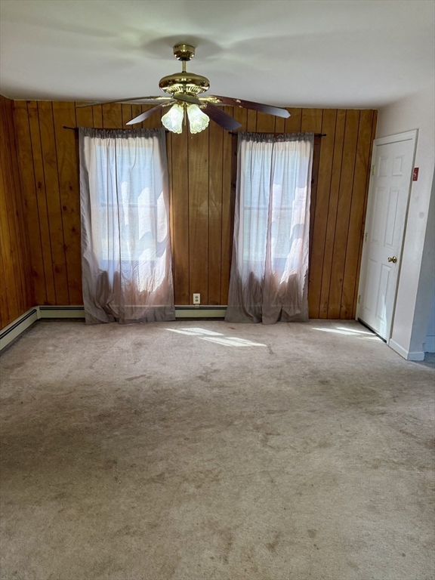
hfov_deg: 56.8
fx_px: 402
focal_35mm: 24
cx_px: 218
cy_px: 290
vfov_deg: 71.6
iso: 250
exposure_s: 1/120
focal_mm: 6.76
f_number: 1.78
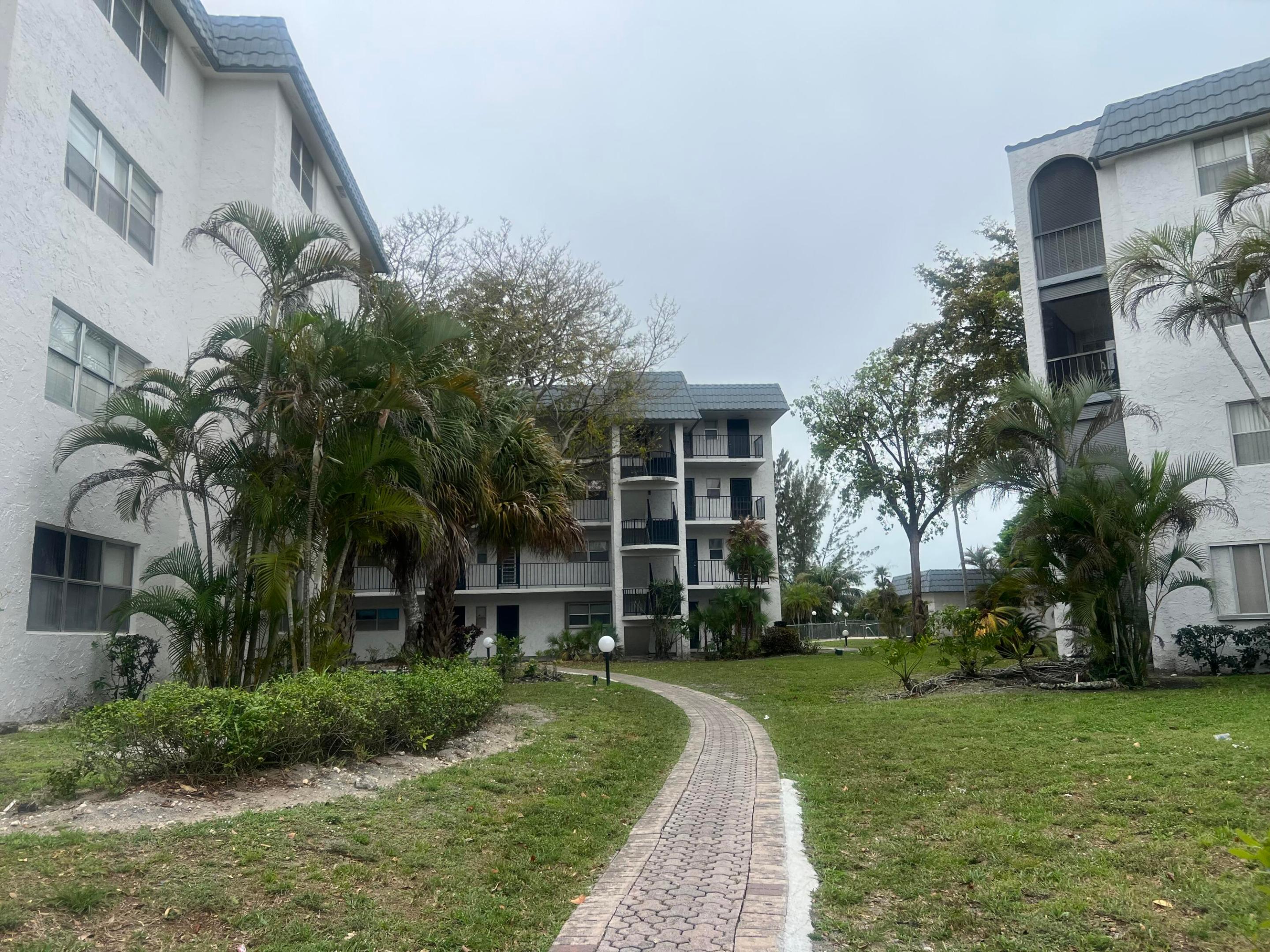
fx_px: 954
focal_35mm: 26
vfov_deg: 53.1
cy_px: 476
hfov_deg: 67.3
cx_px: 635
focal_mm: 5.7
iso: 50
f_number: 1.5
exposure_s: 1/3356
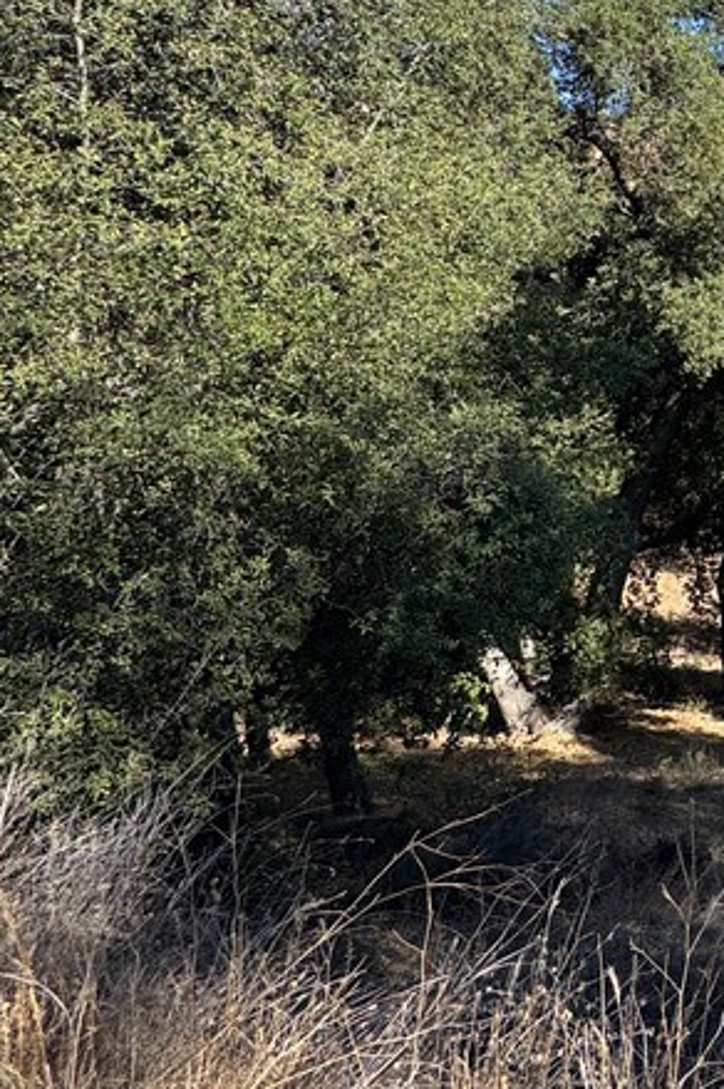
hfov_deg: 30.8
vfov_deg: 54.7
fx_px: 1027
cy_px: 367
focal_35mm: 34
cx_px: 932
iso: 40
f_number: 2.2
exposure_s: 1/451
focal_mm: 2.22
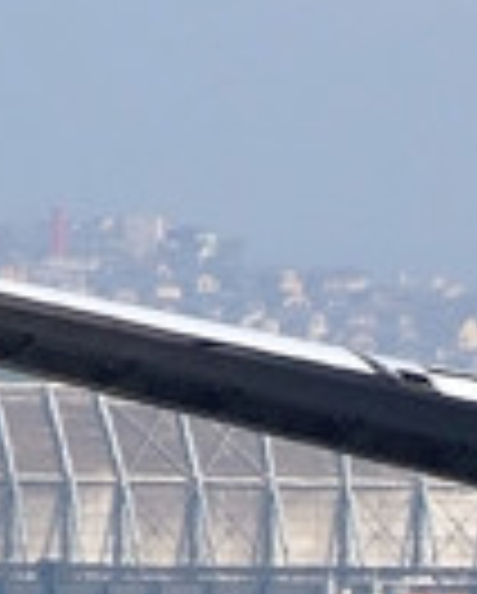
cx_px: 1984
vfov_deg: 0.9
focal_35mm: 2137
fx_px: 37624
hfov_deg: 0.7
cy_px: 367
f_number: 10
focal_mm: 195
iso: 400
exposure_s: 1/800
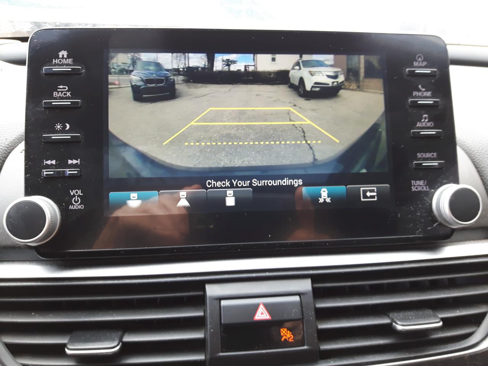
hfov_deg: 58.4
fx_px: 437
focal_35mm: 31
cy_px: 183
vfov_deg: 45.4
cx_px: 244
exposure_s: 1/50
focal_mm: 3.7
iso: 50
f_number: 1.9
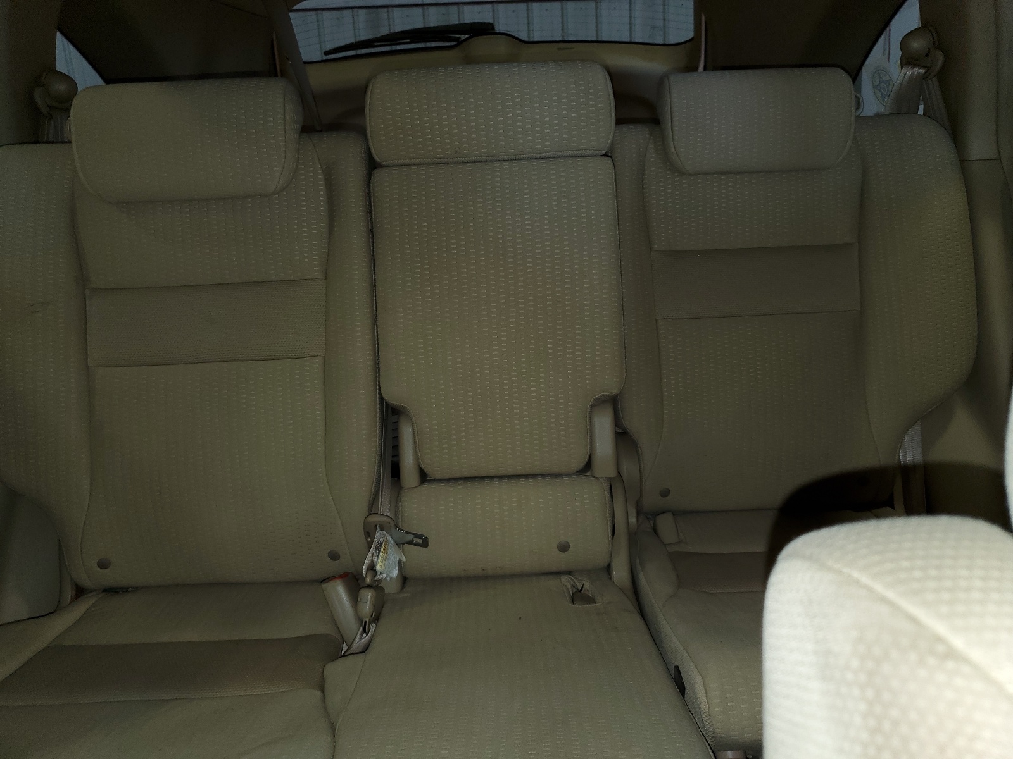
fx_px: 761
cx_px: 506
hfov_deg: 67.3
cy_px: 380
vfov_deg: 53.1
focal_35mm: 26
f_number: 1.5
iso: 50
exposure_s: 1/52.1
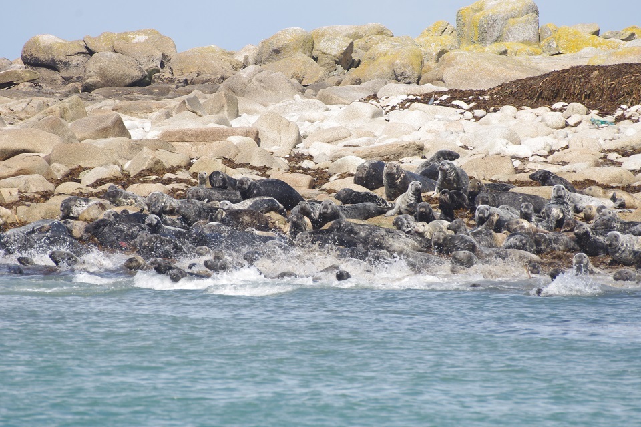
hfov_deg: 4.6
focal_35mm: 450
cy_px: 214
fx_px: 8012
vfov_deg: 3.1
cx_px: 320
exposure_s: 1/500
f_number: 8
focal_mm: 300
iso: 200
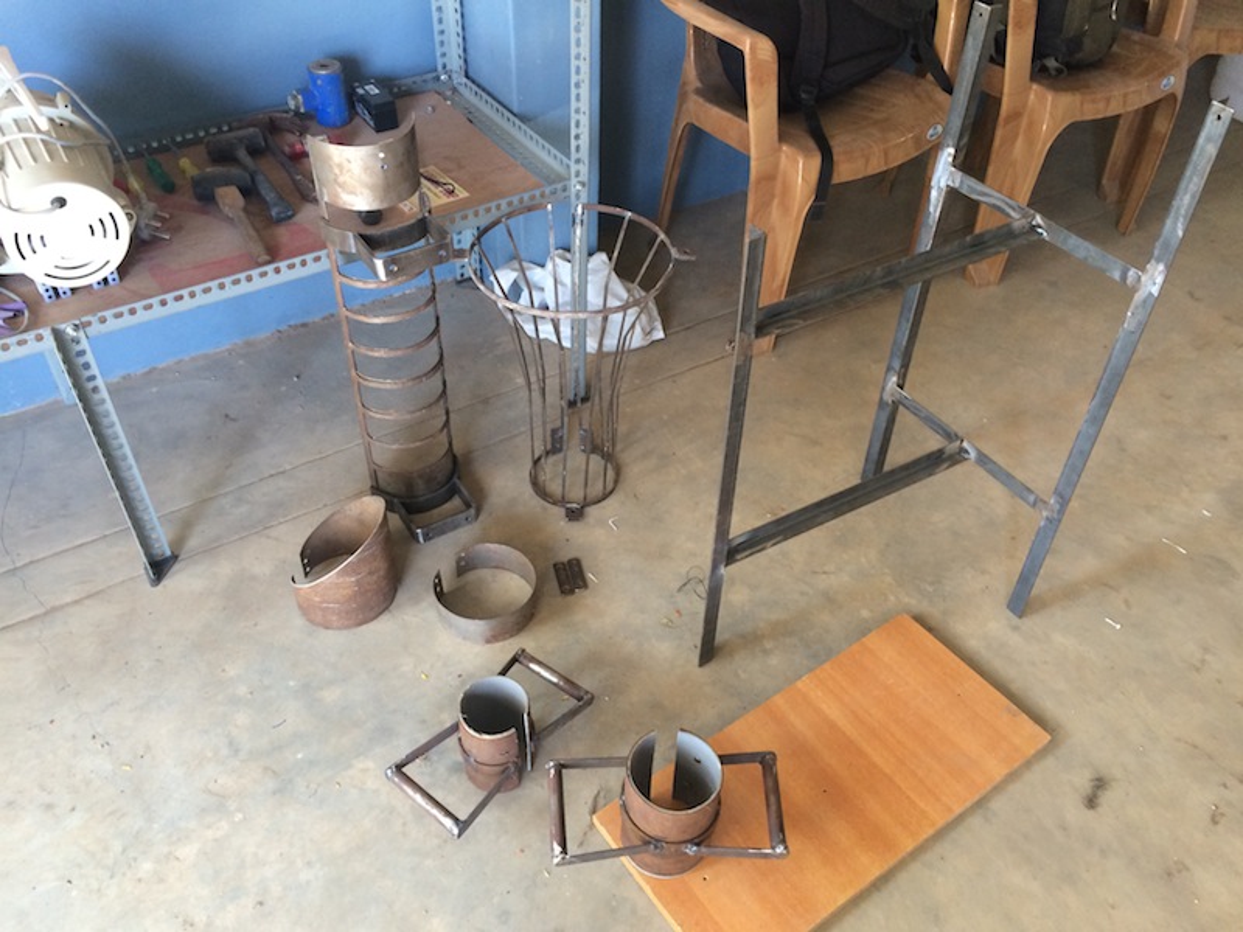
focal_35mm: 29
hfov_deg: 61.7
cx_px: 622
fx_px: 1041
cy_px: 466
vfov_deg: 48.2
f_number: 2.2
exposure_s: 1/30
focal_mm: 4.15
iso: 64
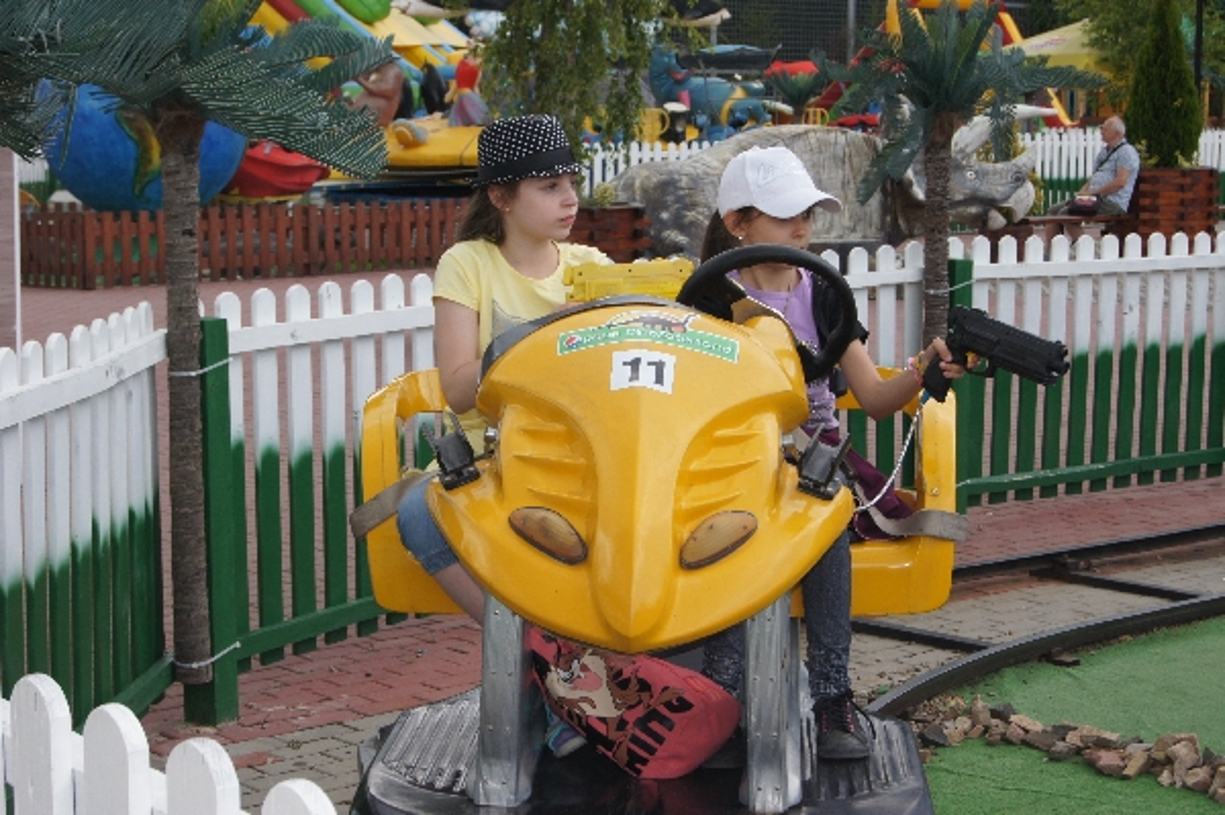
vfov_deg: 18.2
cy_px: 408
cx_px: 612
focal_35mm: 75
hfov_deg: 27.0
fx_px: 2550
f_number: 11
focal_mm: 50
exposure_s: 1/160
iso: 200
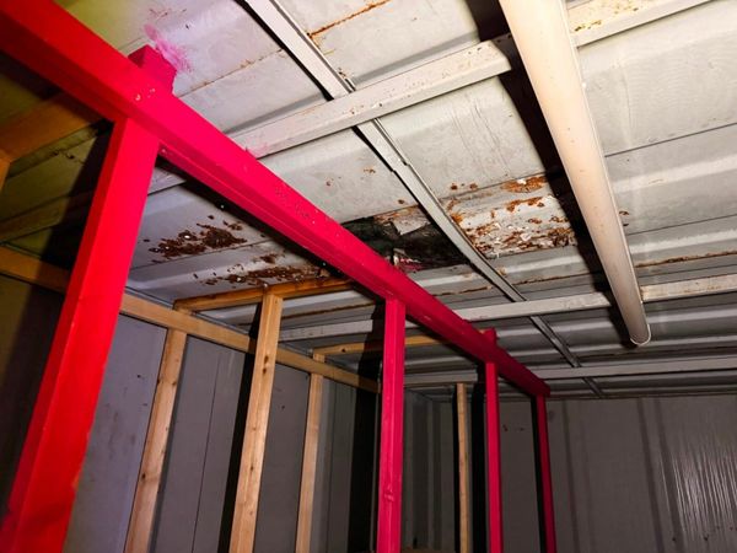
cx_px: 368
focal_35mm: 24
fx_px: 511
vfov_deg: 56.8
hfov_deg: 71.6
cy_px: 276
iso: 1000
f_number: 1.78
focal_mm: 6.76
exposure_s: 1/35
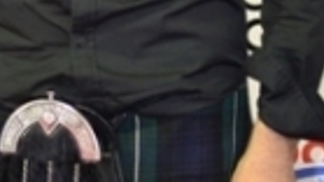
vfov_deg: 5.1
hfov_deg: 9.1
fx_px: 2028
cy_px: 98
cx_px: 113
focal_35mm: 236
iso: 640
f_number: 2
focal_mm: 35
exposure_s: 1/60
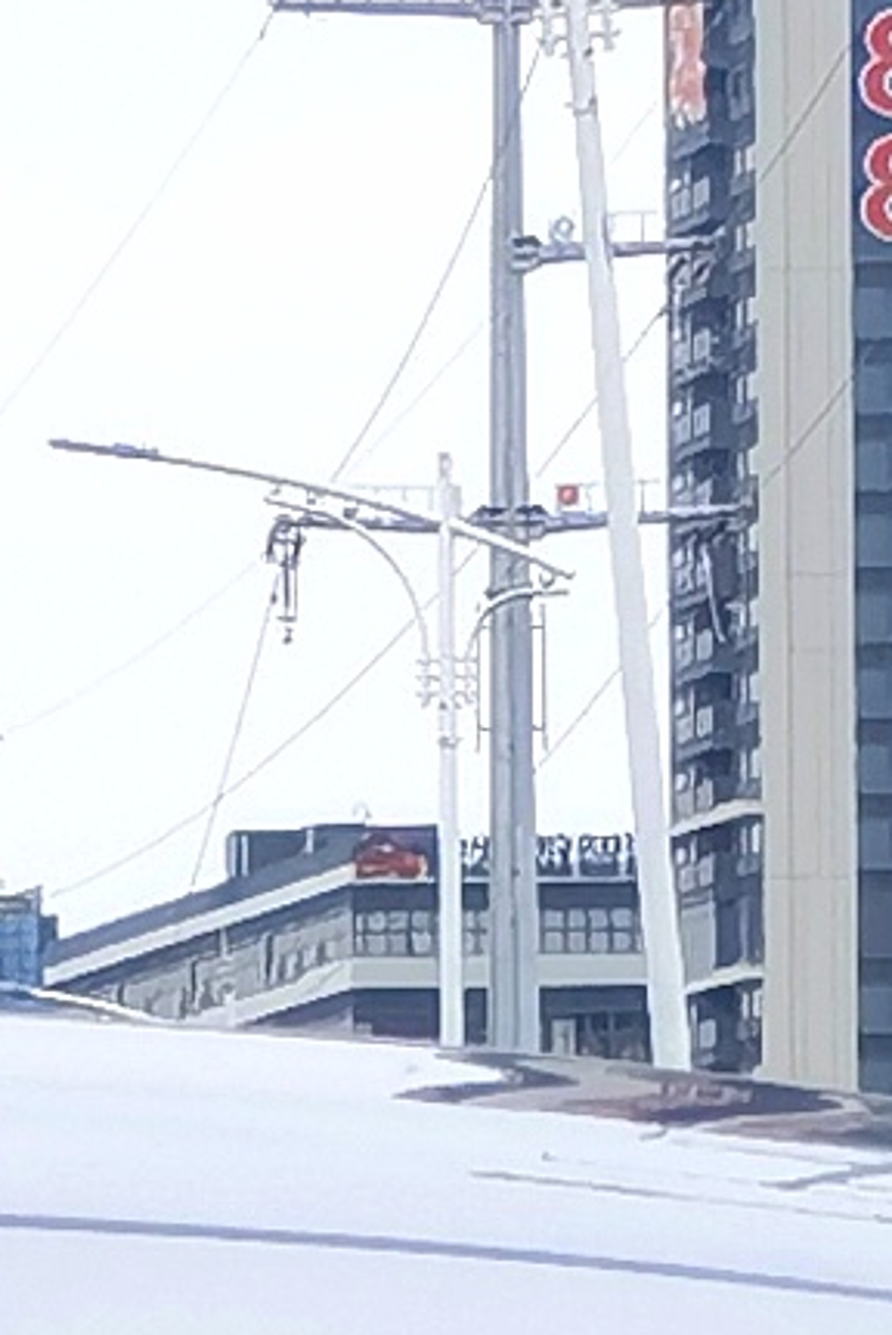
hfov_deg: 2.8
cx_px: -935
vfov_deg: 4.1
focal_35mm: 484
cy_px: 4624
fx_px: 17958
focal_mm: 6.67
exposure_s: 1/611
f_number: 1.9
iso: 50
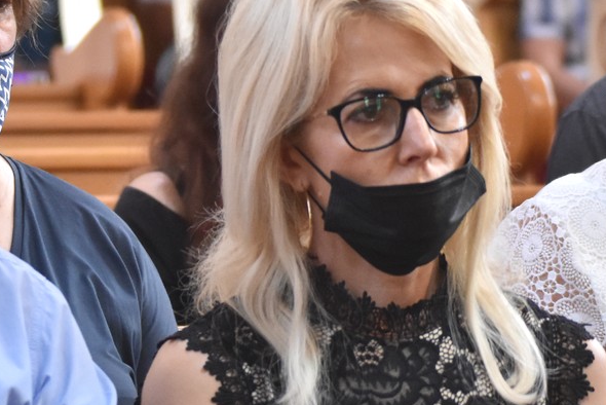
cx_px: 404
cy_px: 53
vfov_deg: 3.6
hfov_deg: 5.3
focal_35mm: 386
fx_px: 6507
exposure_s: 1/125
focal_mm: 95
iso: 1600
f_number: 4.2
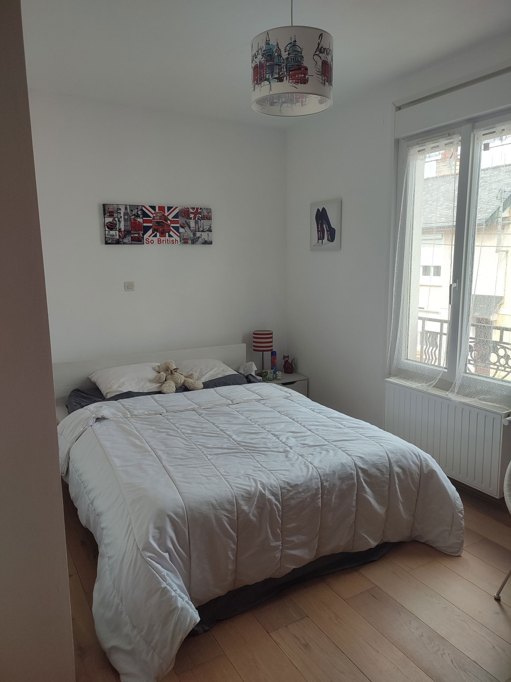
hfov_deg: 54.9
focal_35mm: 25
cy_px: 341
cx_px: 256
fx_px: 492
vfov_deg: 69.4
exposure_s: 1/100
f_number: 1.9
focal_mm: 6.04
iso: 61
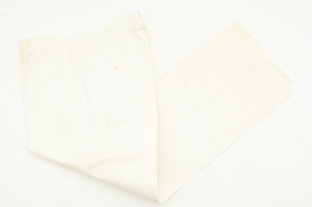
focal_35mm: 38
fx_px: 324
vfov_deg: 35.3
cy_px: 104
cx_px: 156
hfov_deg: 51.4
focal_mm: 25
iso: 320
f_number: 11
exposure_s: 1/80
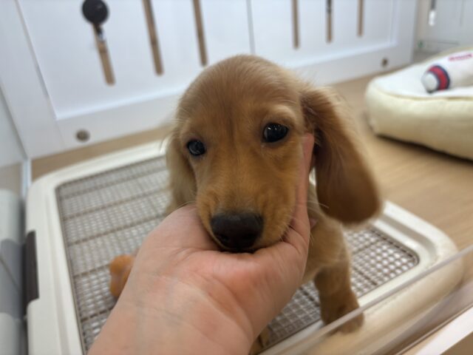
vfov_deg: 53.1
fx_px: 355
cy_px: 178
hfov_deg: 67.3
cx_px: 236
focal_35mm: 26
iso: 80
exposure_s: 1/100
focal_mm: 5.96
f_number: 1.6
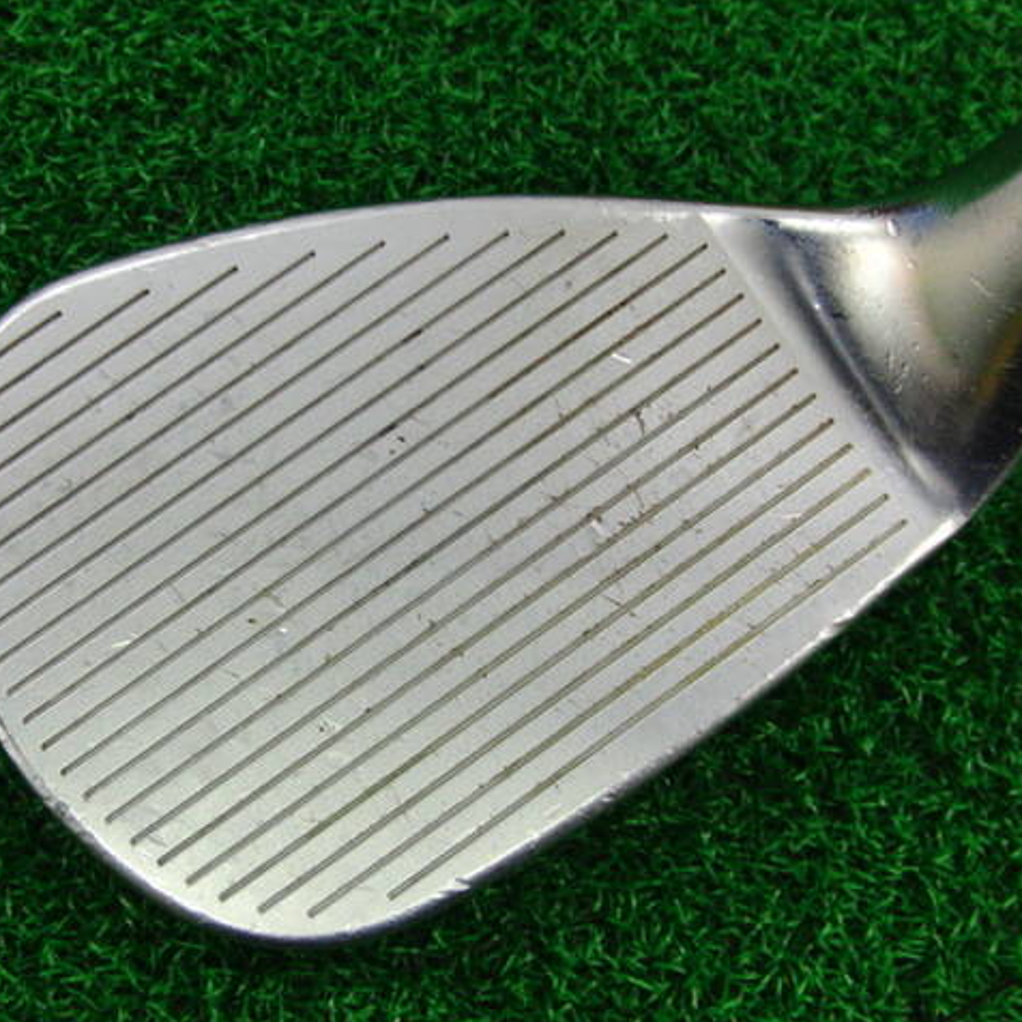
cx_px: 421
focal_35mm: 44
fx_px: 1470
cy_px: 511
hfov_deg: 38.2
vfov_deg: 38.3
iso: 400
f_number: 3.6
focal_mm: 6.42
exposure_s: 1/60
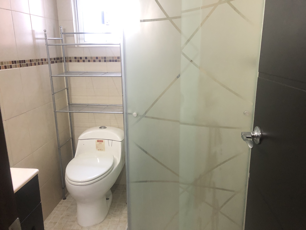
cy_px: 115
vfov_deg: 49.7
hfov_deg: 63.4
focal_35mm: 28
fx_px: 248
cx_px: 153
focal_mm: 4
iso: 100
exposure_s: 1/11
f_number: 1.8
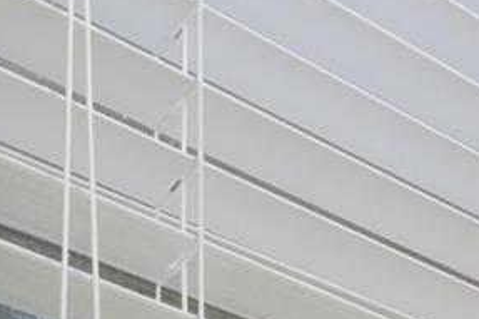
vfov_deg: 8.9
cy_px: 1105
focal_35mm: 107
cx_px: 1424
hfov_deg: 11.4
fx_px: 1423
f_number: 8
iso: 400
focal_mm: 10
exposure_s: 1/1.25
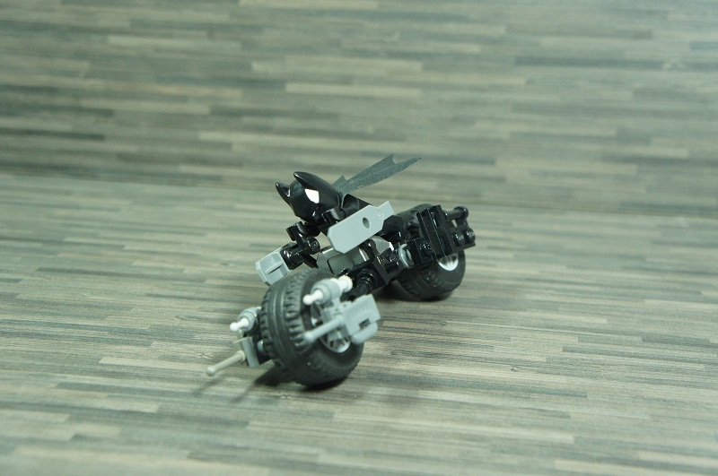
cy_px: 238
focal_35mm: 46
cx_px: 359
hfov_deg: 42.4
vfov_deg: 28.9
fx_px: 926
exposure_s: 1/50
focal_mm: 31
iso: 1250
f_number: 5.6
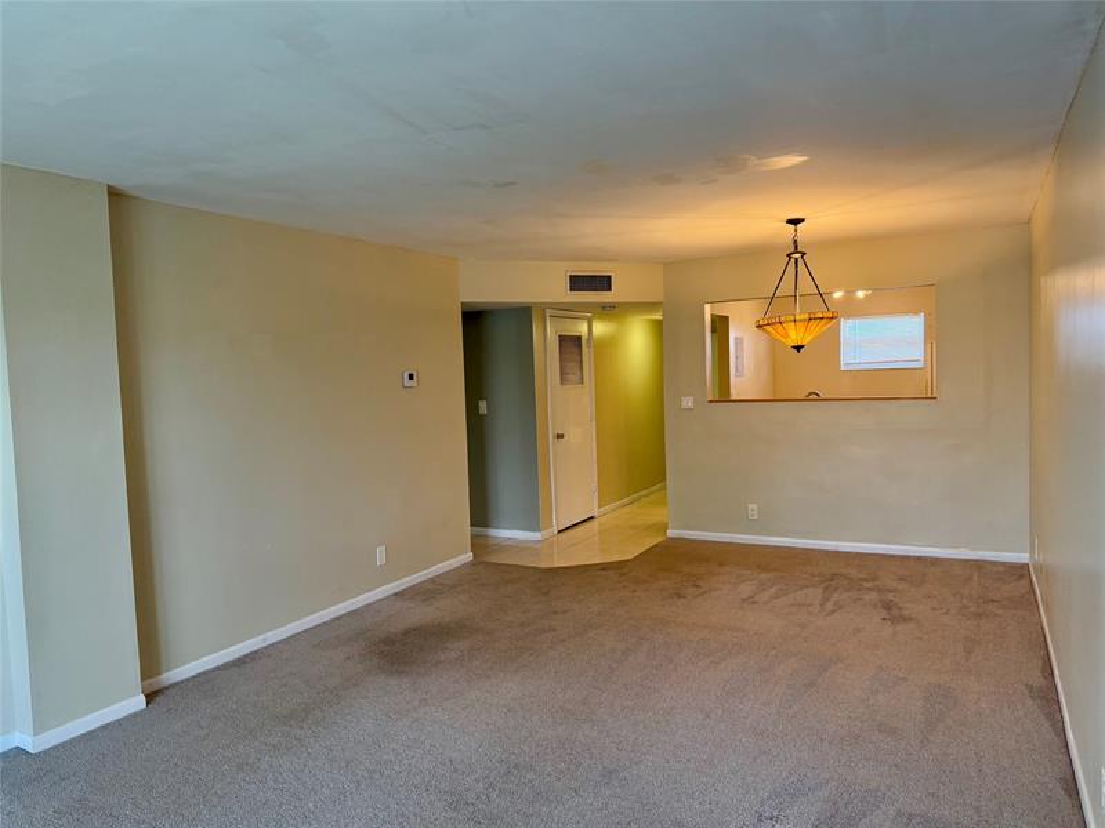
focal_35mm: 24
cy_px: 414
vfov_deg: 56.8
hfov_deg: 71.6
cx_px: 552
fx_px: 766
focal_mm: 6.76
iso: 250
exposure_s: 1/60
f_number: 1.78
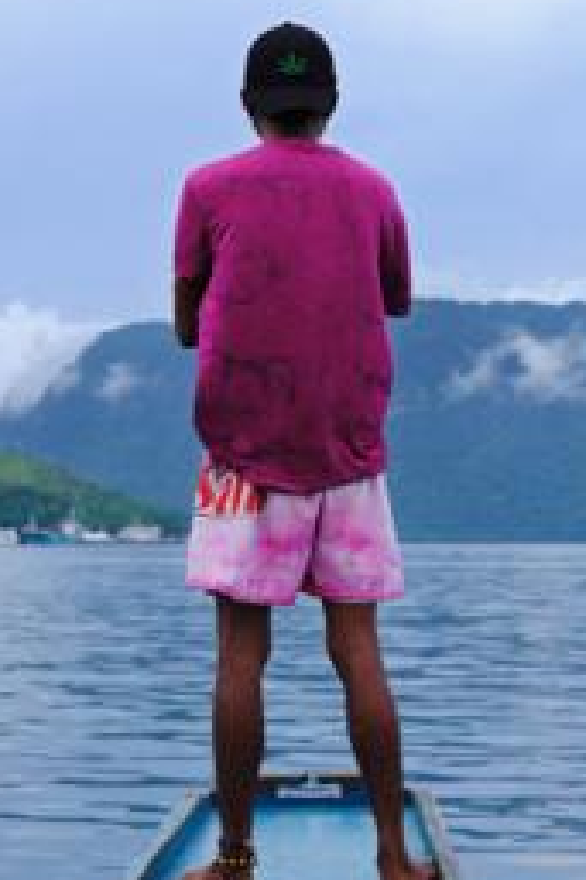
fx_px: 2420
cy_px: 277
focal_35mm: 99
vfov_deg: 20.5
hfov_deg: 13.8
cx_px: 240
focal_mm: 35
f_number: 4
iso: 160
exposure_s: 1/1000
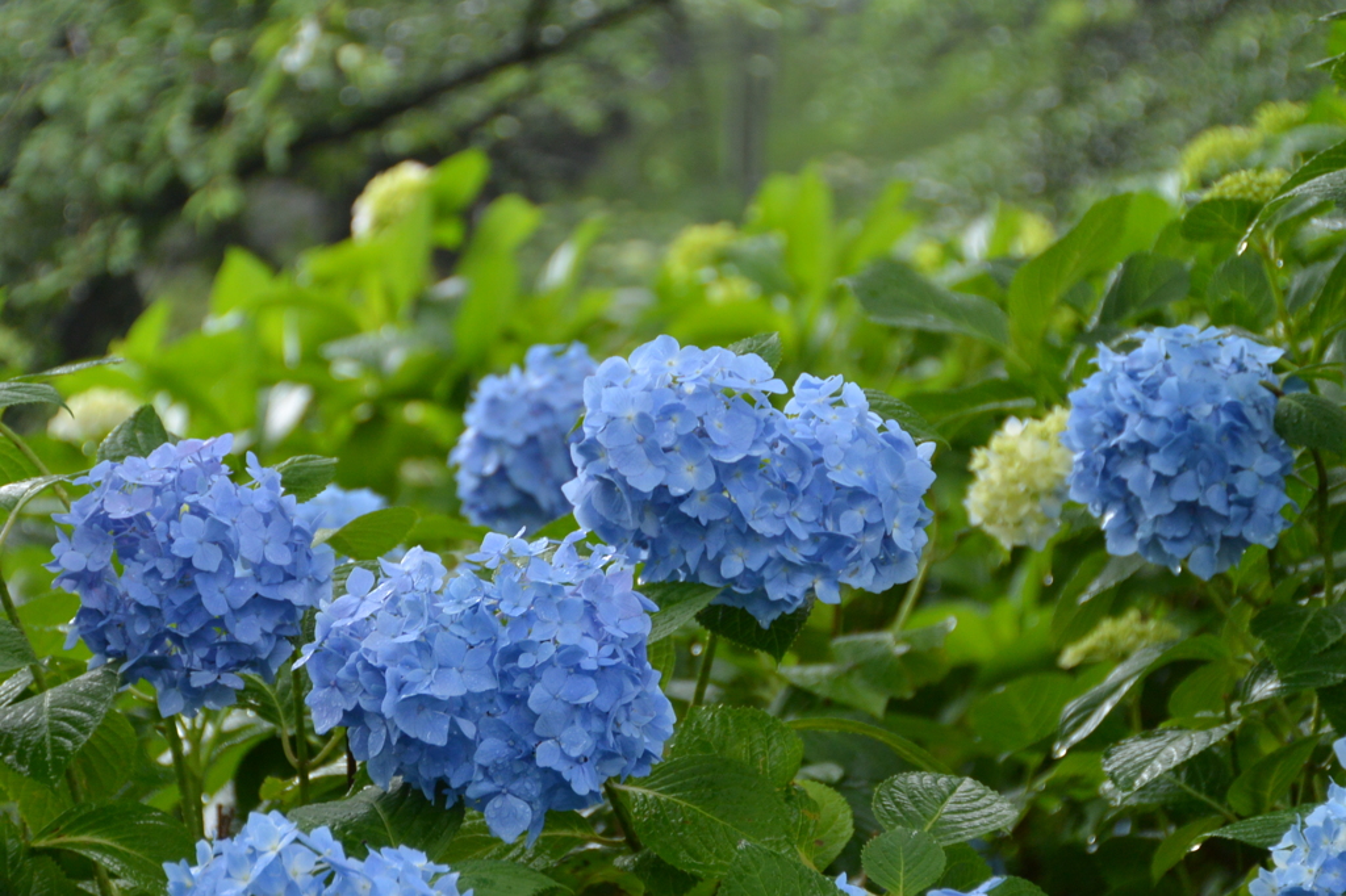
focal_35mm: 135
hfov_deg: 15.2
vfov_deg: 10.2
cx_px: 673
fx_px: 5046
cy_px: 448
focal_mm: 50
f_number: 5.6
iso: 200
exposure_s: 1/15
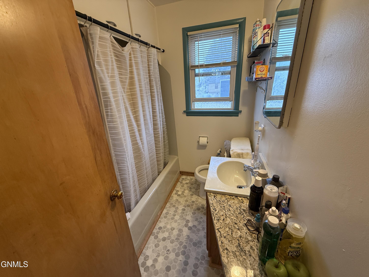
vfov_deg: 85.7
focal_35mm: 14
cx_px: 184
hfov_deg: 102.1
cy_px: 138
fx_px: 149
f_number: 2.2
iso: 200
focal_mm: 2.22
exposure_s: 1/120
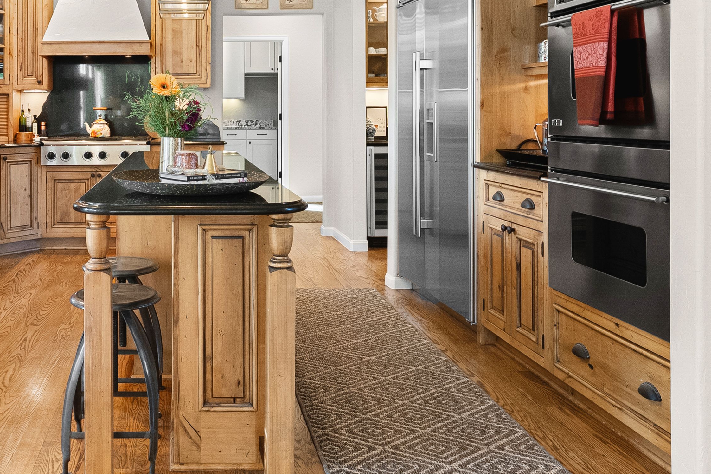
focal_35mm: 36
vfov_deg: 35.9
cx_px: 165
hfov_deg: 50.6
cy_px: 111
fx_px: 711
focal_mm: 19
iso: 640
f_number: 9
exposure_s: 2
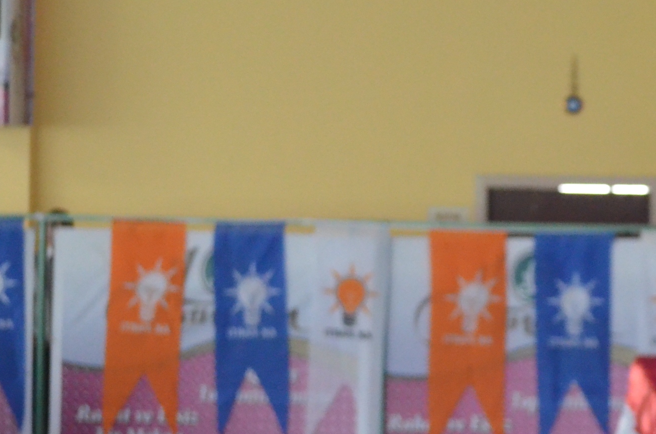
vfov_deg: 9.6
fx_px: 2600
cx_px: 701
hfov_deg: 14.1
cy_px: 192
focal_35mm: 143
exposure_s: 1/60
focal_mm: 34
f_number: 5
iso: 2800
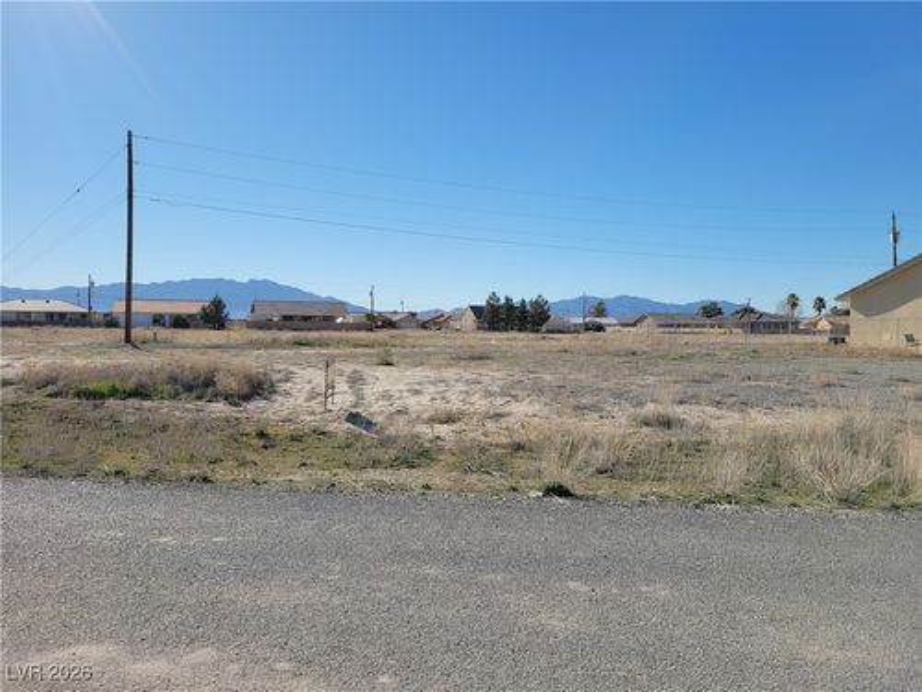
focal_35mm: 26
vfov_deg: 53.1
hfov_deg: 67.3
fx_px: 693
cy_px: 346
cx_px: 461
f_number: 1.8
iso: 40
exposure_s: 1/3493
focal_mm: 5.4
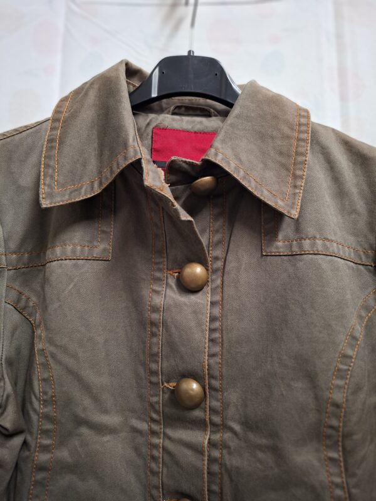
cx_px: 188
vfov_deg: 73.9
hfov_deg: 58.9
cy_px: 250
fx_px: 333
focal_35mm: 23
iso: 320
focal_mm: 5.54
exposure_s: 1/33
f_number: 1.8
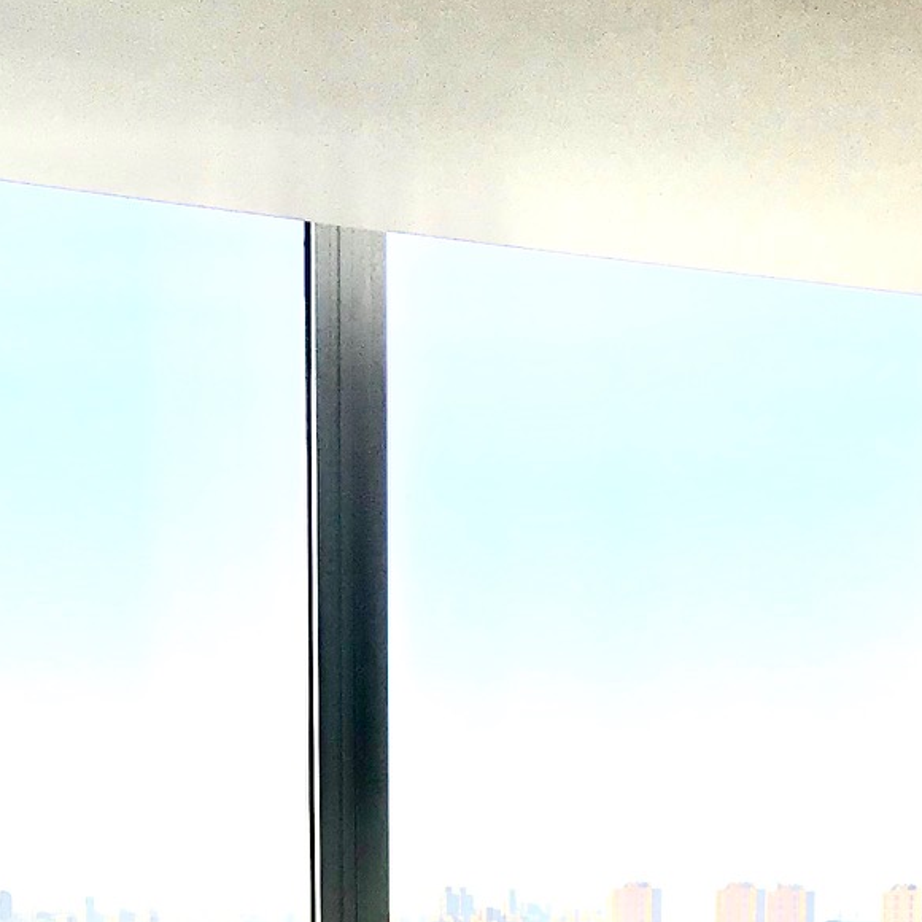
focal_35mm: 86
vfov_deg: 18.0
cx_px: 628
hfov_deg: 20.1
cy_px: 1380
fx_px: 2592
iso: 20
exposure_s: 1/921
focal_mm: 3.99
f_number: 1.8
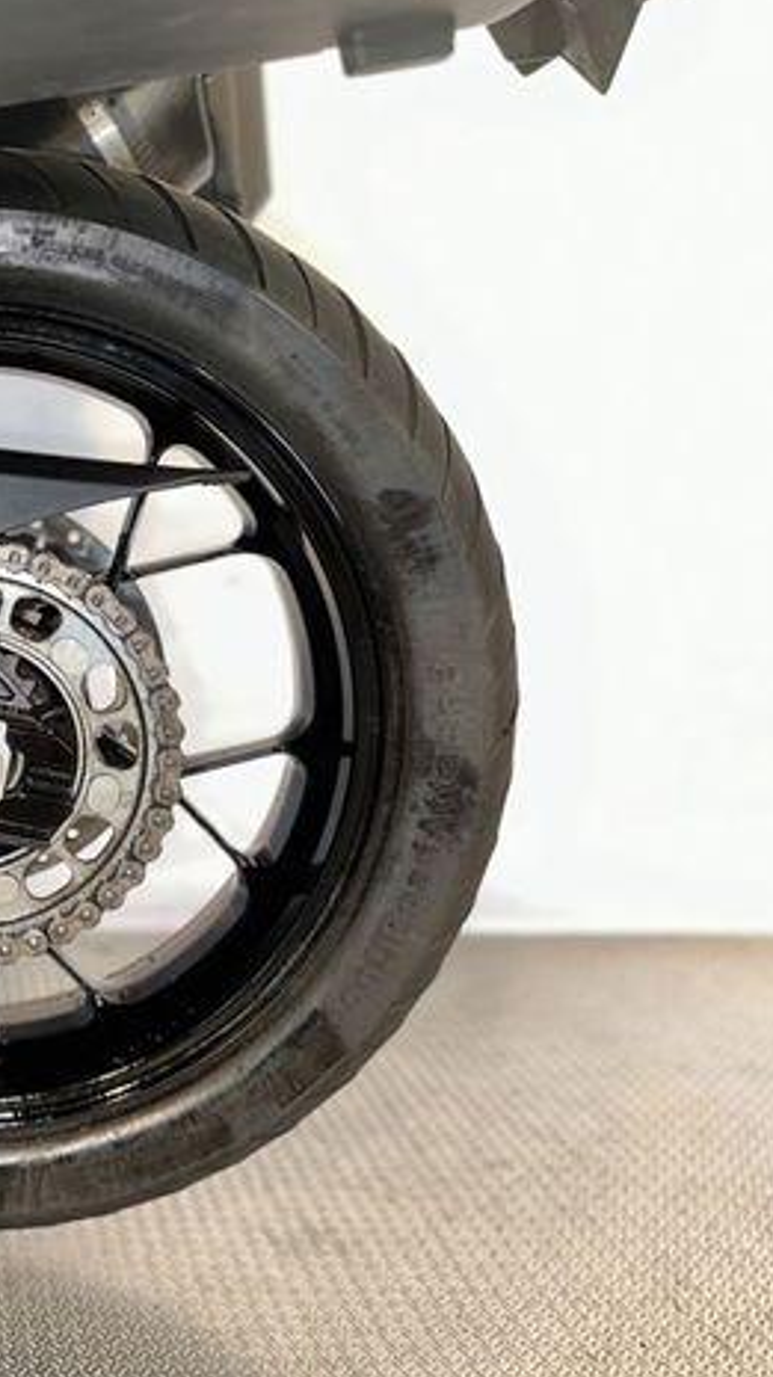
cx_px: -62
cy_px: 690
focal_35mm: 36
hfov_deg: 29.7
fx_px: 1314
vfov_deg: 55.3
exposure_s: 1/17
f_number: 1.78
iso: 100
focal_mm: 6.86
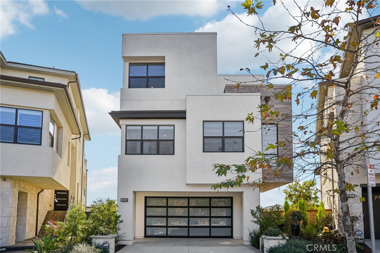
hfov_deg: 78.6
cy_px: 126
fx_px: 232
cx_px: 190
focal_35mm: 22
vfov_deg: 57.2
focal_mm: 22
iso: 100
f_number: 8
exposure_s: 1/400
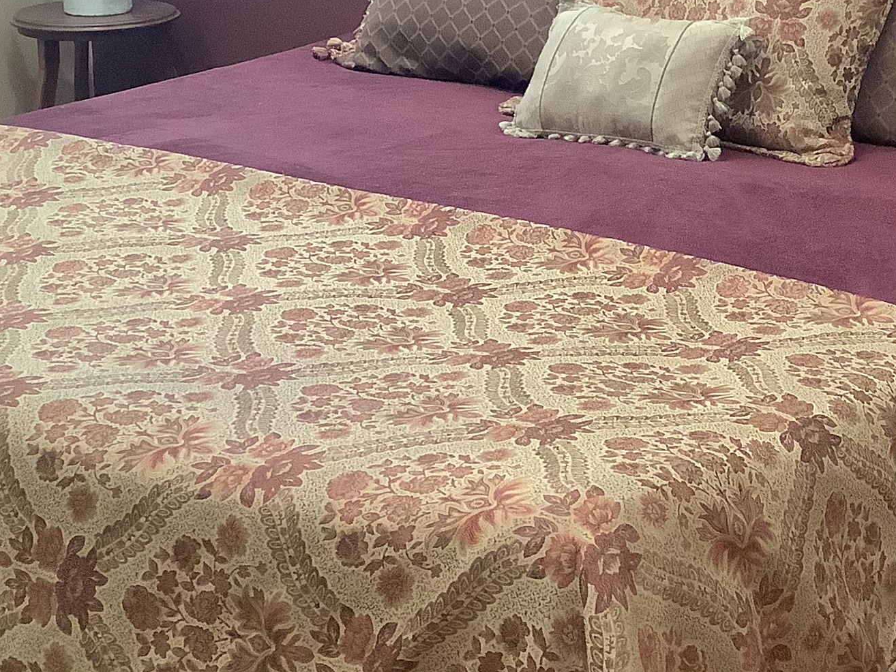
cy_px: 161
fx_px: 1993
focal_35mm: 77
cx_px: 730
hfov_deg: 24.9
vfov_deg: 19.0
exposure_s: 1/60
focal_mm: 3.3
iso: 400
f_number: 2.4
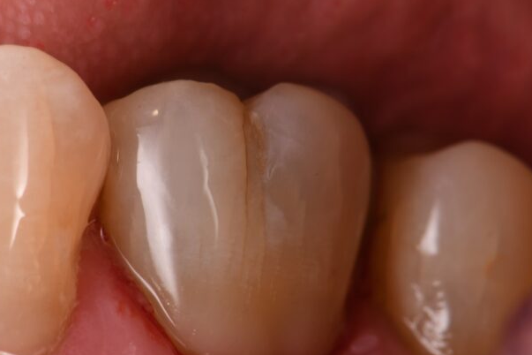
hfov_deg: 10.3
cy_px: 208
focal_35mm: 200
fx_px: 2955
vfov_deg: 6.9
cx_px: 242
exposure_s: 1/160
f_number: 32
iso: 200
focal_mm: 105
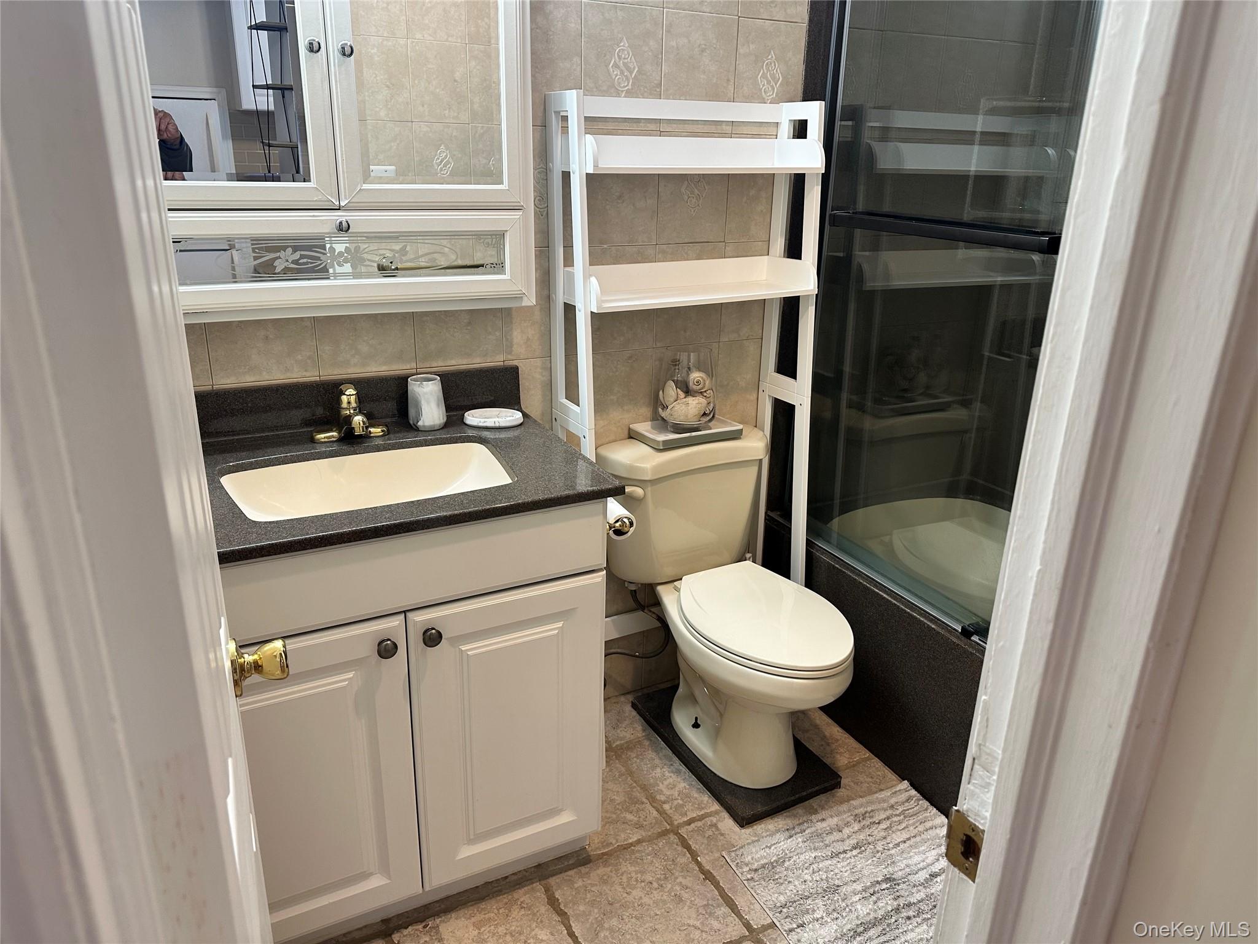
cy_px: 472
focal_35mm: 24
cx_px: 629
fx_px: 872
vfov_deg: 56.8
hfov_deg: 71.6
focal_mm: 6.86
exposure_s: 1/120
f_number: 1.78
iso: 125
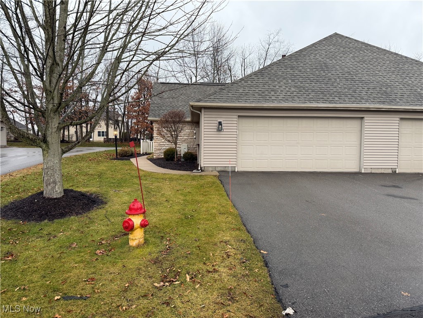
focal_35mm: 24
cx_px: 212
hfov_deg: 71.6
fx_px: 293
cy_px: 159
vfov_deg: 56.8
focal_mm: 6.76
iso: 160
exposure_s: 1/121
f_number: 1.78
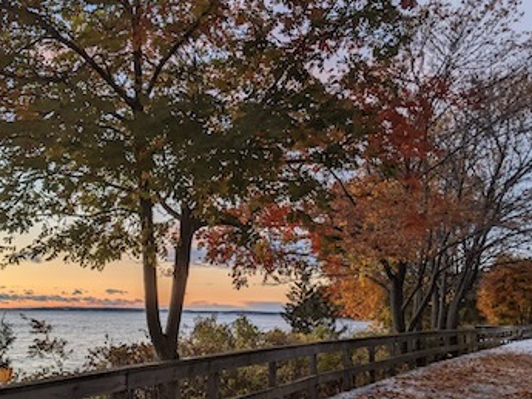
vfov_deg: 39.4
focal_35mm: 36
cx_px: 214
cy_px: 253
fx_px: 553
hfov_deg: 51.0
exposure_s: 1/587
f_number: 1.8
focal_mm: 4.44
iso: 56
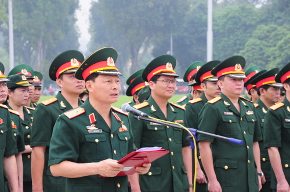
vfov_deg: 8.7
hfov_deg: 13.1
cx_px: 145
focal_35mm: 158
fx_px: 1267
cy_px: 96
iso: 500
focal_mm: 105
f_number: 9
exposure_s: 1/125
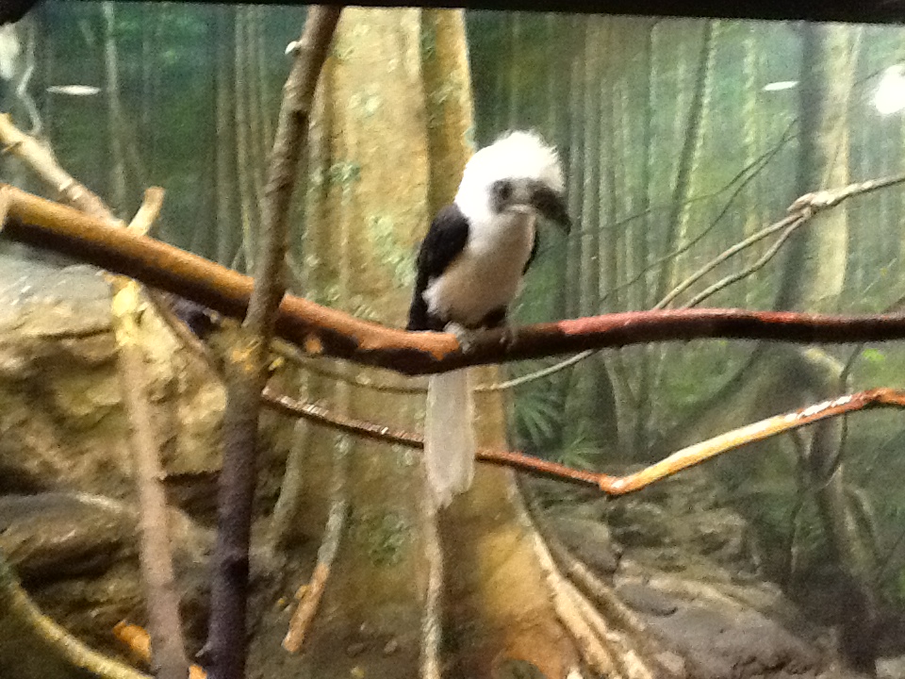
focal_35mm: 32
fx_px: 837
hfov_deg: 56.8
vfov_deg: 44.2
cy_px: 340
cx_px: 452
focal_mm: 2.03
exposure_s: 1/15
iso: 500
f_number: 2.4
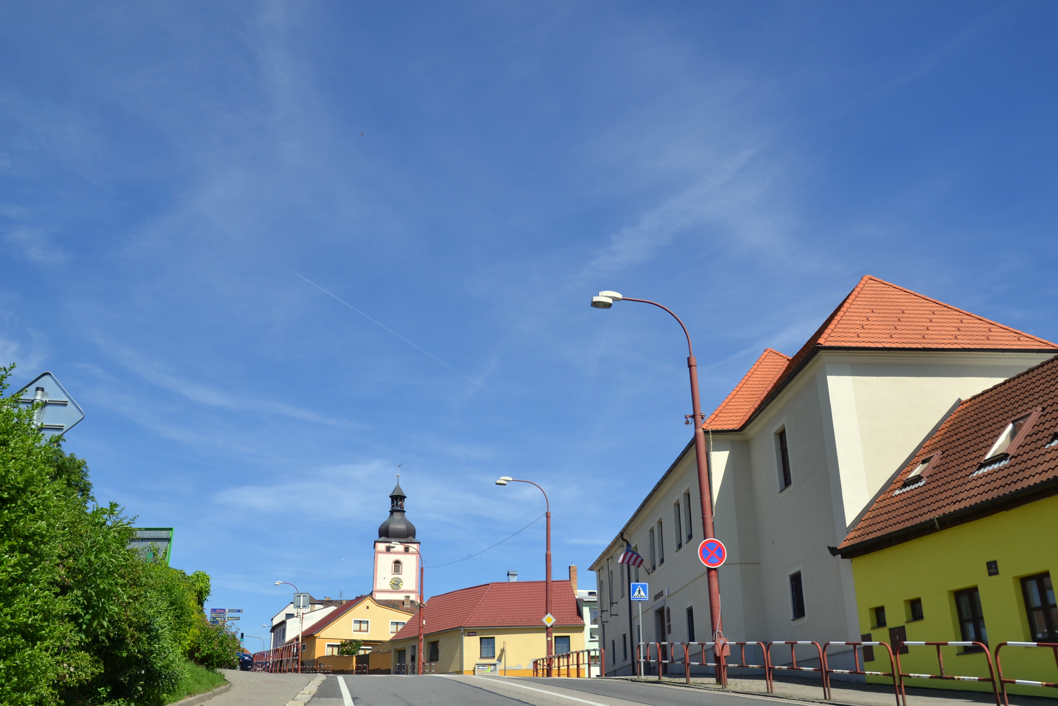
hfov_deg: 61.9
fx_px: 882
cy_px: 353
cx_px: 529
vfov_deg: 43.6
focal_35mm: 30
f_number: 9
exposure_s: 1/320
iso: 100
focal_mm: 20
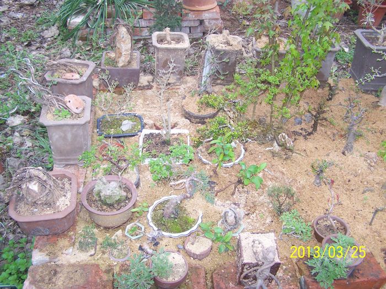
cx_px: 193
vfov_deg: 37.7
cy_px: 144
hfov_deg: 49.0
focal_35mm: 38
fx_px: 424
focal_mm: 6.3
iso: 160
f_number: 2.8
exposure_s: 1/80
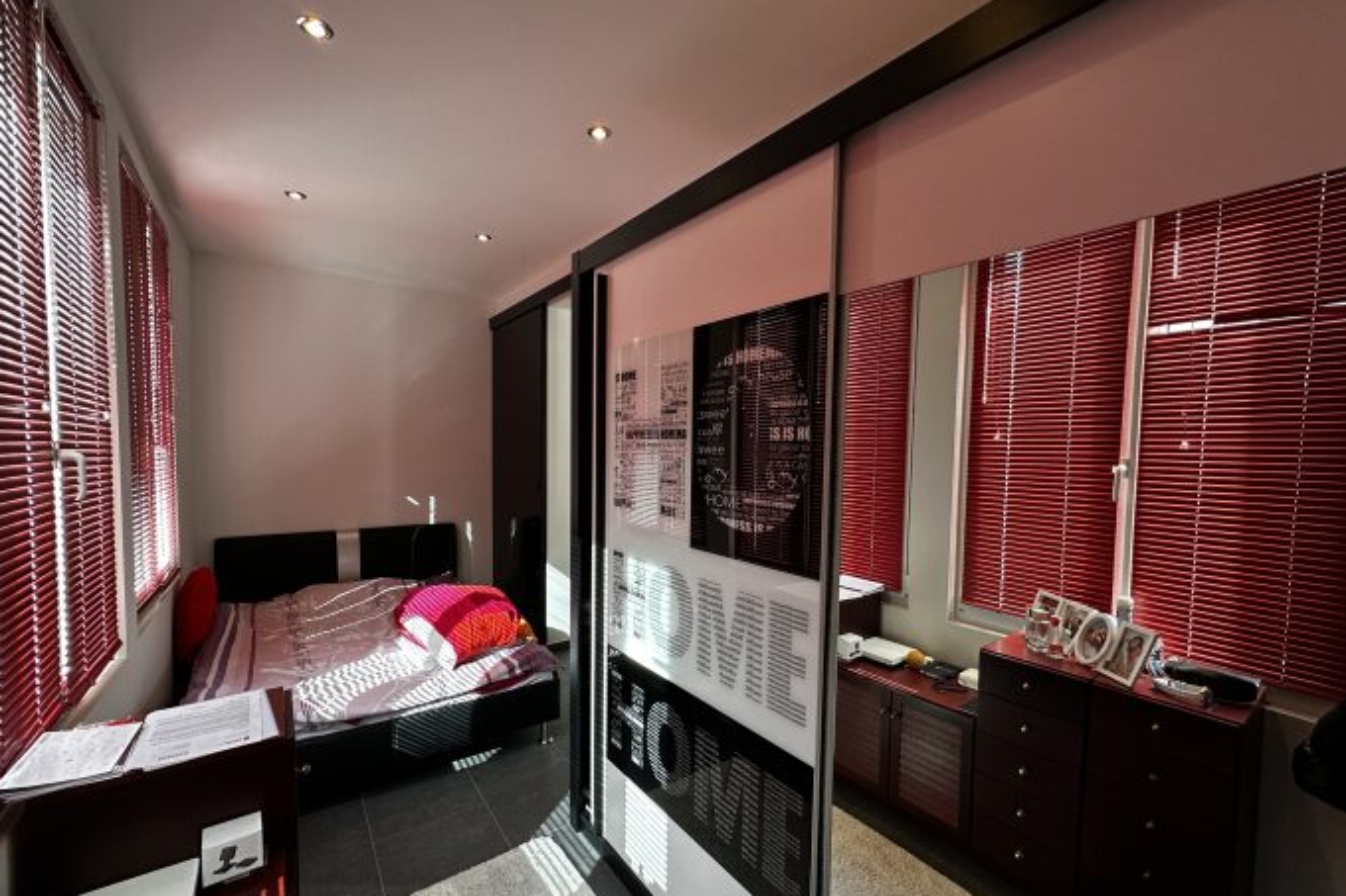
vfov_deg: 77.2
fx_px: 561
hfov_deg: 100.4
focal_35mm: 15
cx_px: 673
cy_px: 478
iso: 125
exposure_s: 1/100
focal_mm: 2.22
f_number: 2.2
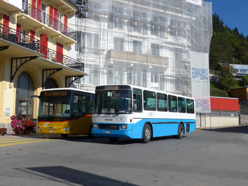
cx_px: 124
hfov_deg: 42.9
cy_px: 93
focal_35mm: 44
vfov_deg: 32.9
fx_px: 315
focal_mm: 9
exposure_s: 1/2000
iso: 80
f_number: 3.2
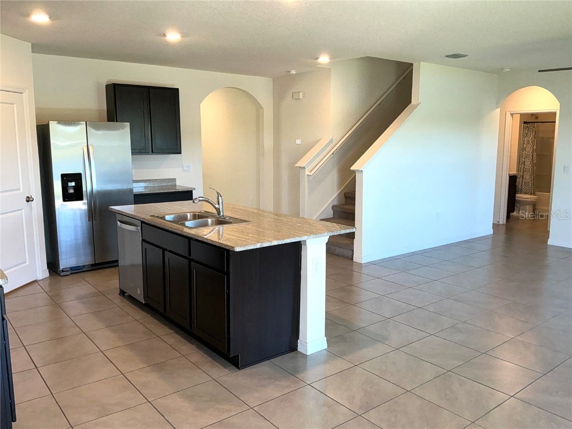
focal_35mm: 28
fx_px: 463
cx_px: 286
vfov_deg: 49.7
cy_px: 214
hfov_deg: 63.4
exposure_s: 1/60
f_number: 1.8
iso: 25
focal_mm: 3
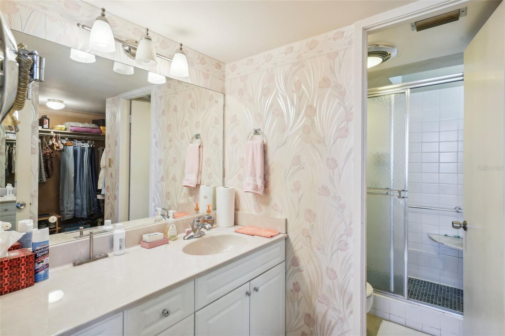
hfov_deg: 90.0
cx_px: 252
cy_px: 168
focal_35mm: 18
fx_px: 252
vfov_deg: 67.4
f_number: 8
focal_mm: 18
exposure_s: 1/20
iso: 400
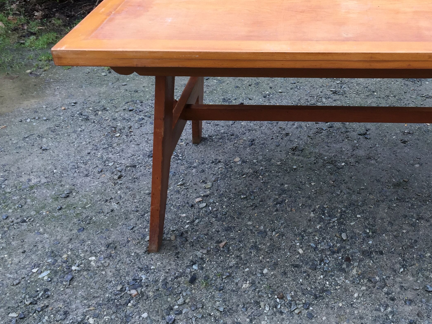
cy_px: 76
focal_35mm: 45
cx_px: 326
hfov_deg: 40.8
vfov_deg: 31.5
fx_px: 562
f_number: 2.2
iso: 40
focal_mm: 4.15
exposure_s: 1/50
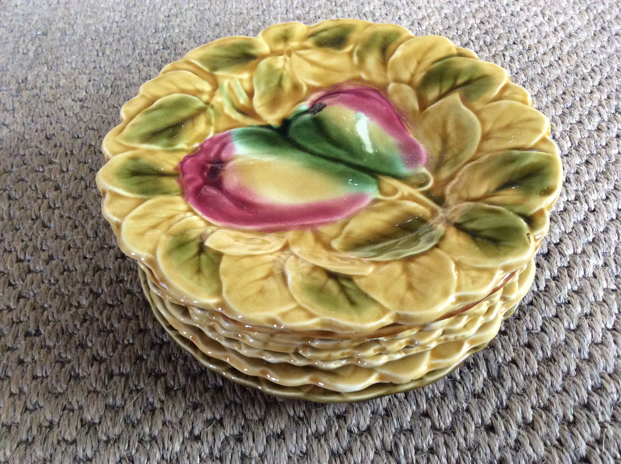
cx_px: 310
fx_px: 573
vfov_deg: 44.1
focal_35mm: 32
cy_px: 232
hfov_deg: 56.9
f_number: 2.4
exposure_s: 1/25
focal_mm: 3.3
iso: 250
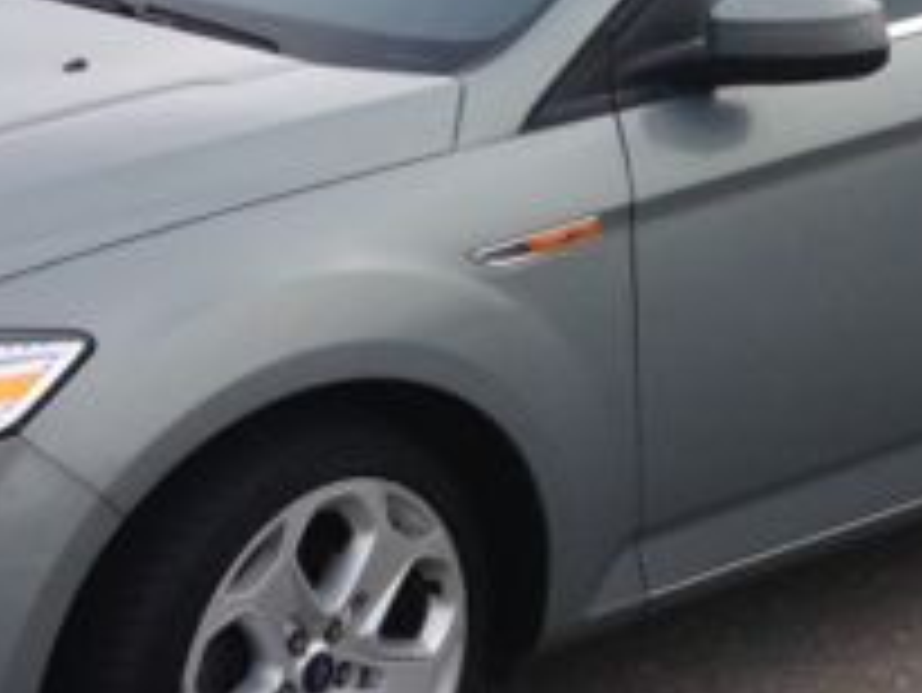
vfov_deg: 14.4
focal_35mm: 103
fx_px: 2745
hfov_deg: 19.1
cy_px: 266
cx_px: 531
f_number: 2.4
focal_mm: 4.12
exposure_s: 1/536
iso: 50
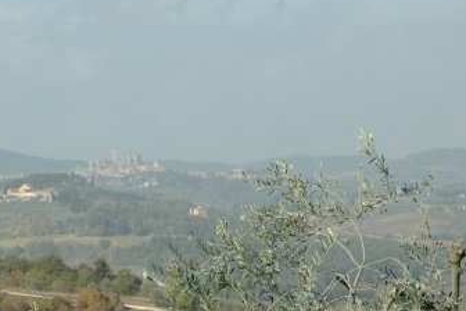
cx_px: 87
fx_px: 2706
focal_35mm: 209
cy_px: 269
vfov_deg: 6.6
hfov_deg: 9.8
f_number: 9
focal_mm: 65
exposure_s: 1/320
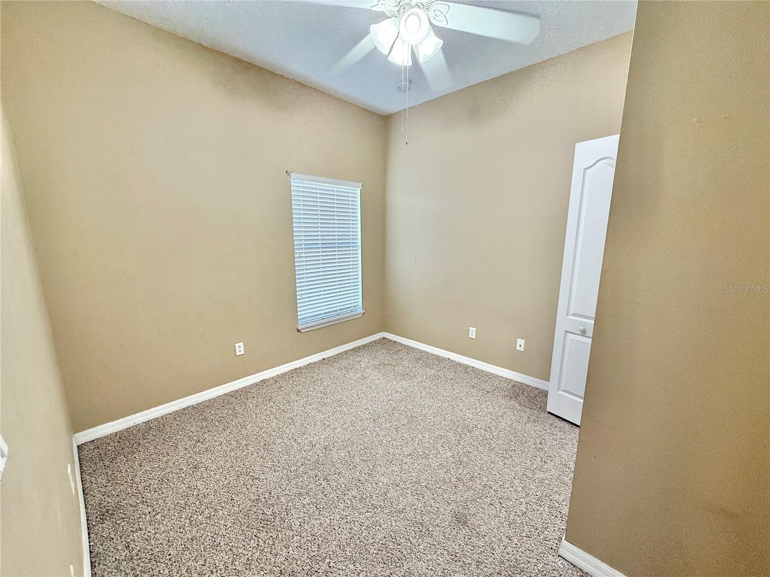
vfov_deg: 85.7
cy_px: 288
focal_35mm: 14
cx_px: 385
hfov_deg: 102.1
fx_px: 311
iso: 320
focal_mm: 2.22
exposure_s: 1/120
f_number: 2.2
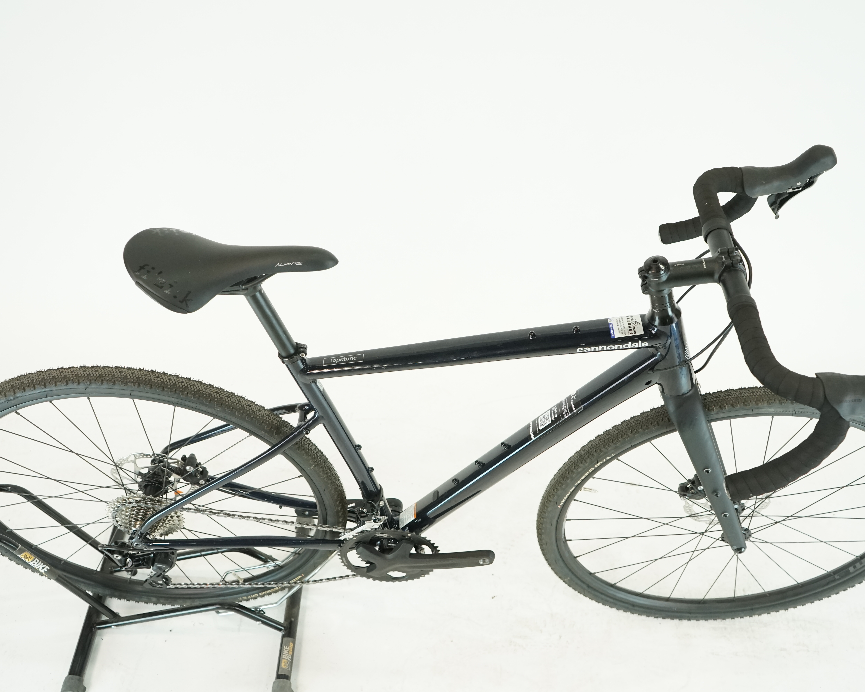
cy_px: 345
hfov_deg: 51.5
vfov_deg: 42.2
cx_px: 444
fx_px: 896
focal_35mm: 35
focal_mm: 31
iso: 1600
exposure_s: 1/200
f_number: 5
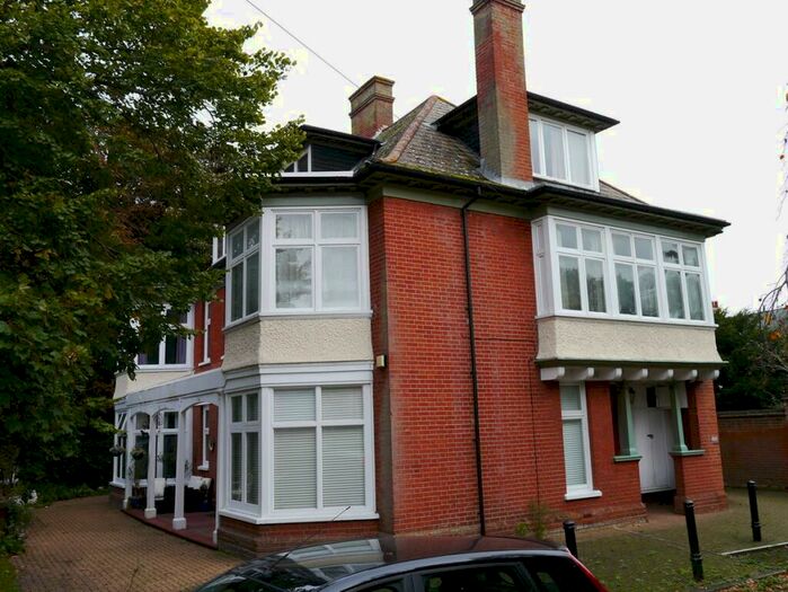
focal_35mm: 32
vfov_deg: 44.2
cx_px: 394
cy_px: 296
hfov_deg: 56.8
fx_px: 729
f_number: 6.3
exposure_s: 1/250
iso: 160
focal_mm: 16
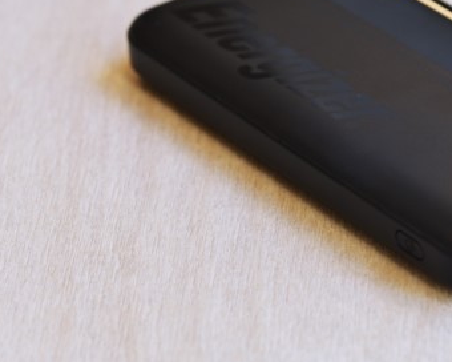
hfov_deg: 9.9
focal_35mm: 194
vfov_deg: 8.0
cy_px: 134
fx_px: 2595
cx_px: 395
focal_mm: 105
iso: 400
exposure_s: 1/60
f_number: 8
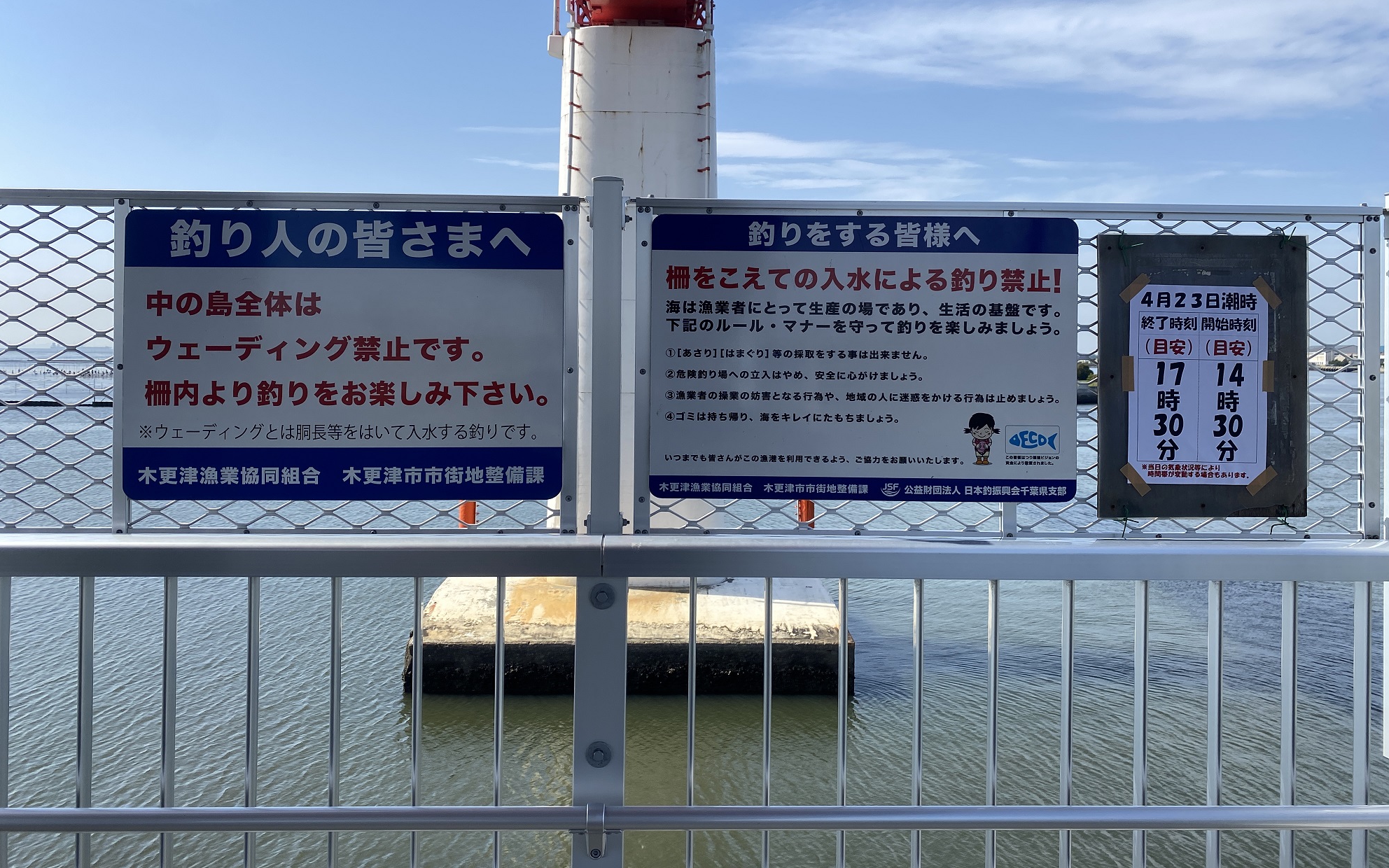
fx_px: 1060
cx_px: 692
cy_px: 378
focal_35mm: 28
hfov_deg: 66.5
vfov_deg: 44.4
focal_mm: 4.25
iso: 32
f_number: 1.8
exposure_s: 1/2755
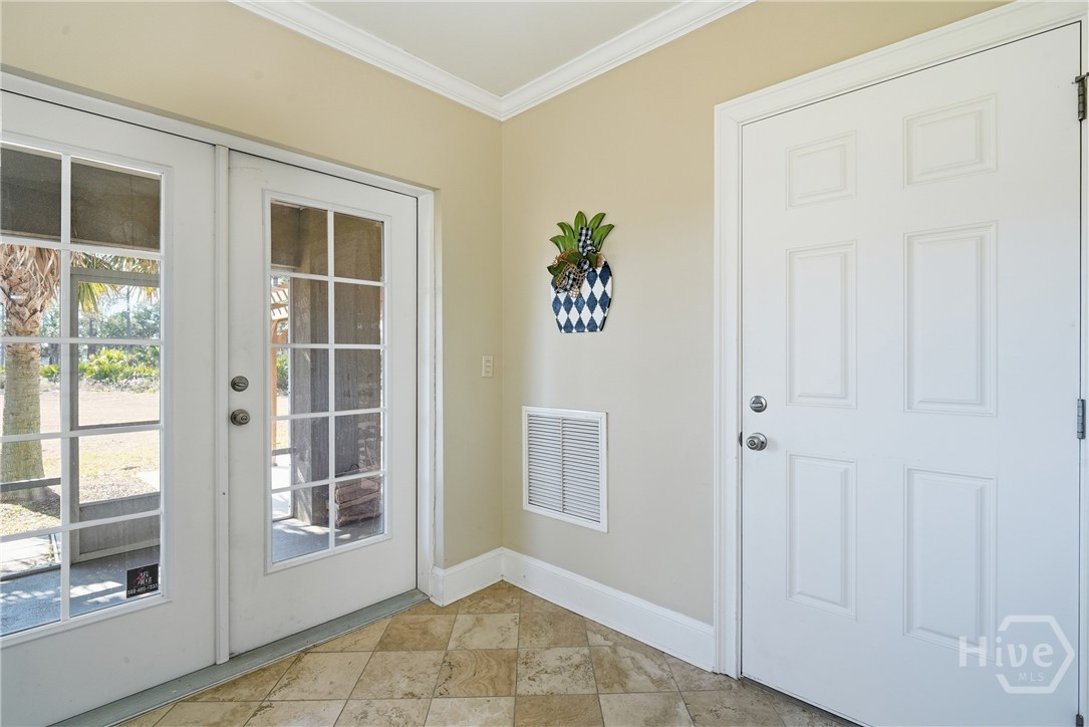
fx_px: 484
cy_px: 364
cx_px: 544
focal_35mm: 16
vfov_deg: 73.8
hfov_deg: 96.7
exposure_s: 1/80
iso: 320
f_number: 9
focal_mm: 16
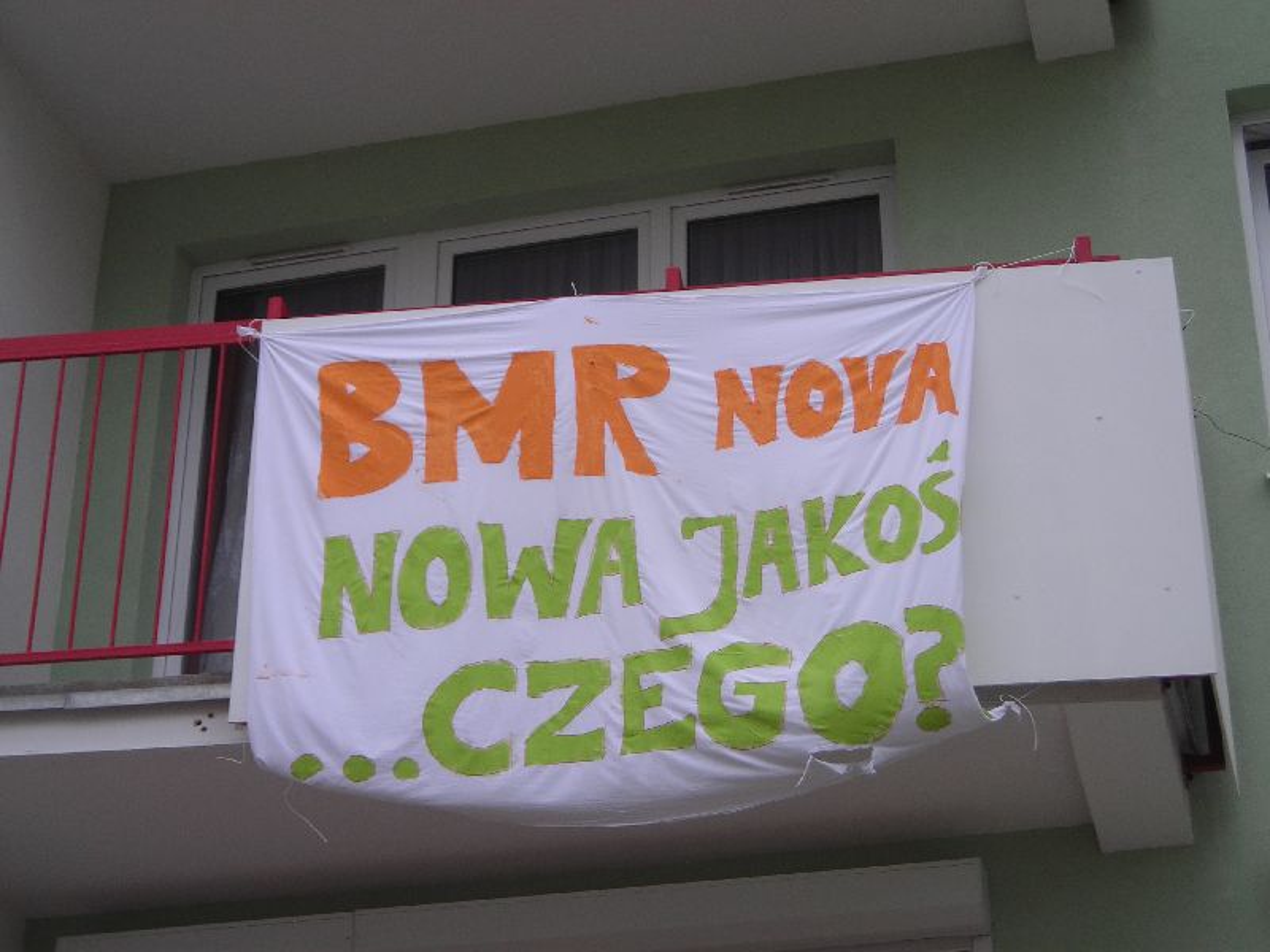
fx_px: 2825
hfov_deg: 25.3
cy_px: 476
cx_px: 635
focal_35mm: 77
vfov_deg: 19.1
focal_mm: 12.7
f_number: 4.2
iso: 50
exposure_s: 1/55.2
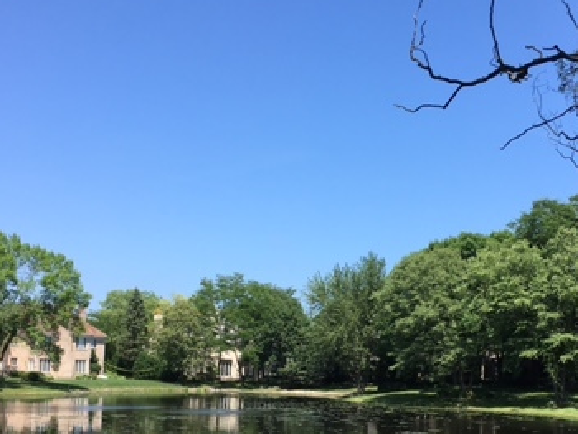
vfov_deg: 27.0
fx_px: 886
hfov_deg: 36.1
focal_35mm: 53
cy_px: 347
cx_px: 329
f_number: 2.2
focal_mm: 4.15
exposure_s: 1/986
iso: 25
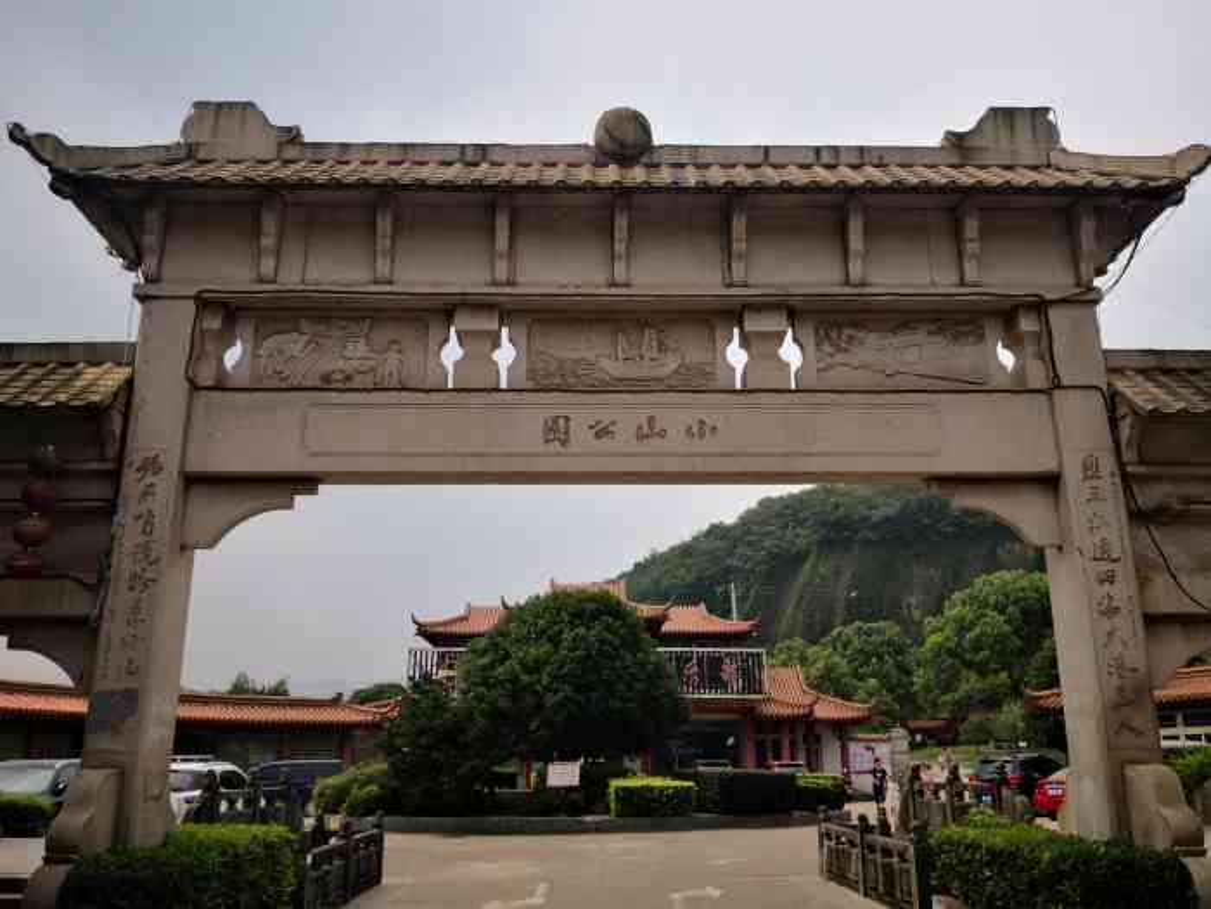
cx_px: 606
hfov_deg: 65.3
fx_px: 945
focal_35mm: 27
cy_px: 454
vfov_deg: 51.4
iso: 50
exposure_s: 1/1250
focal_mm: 3.95
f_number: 1.6
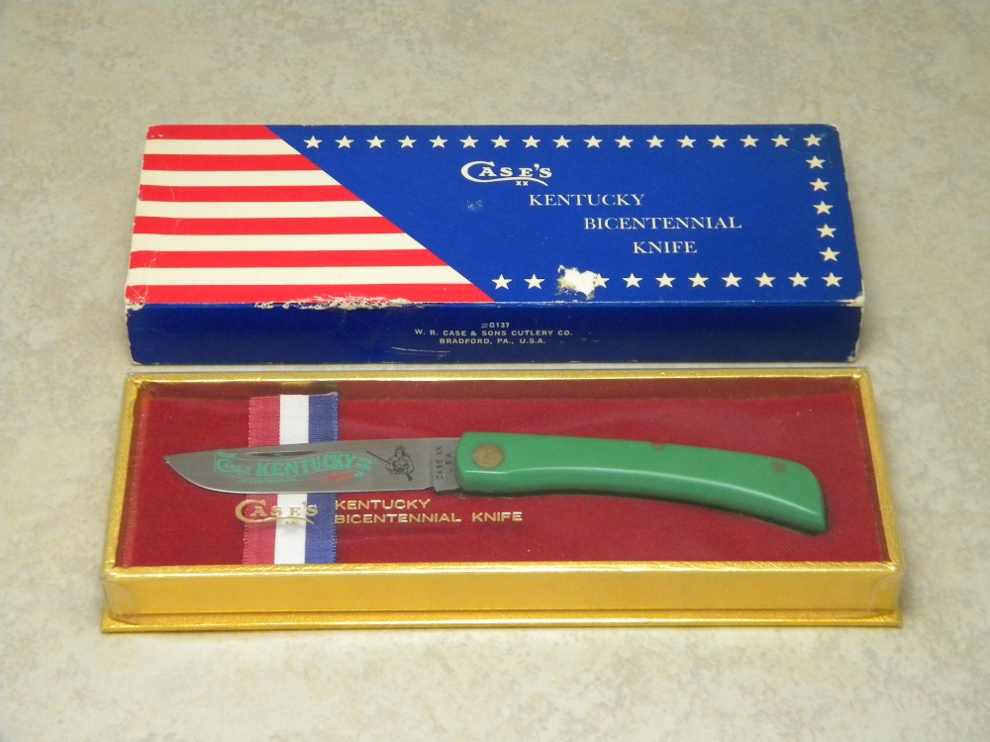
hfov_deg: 29.0
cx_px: 495
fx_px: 1916
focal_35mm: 67
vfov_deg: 21.9
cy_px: 371
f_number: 4.3
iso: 400
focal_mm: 12.2
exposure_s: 1/20.5
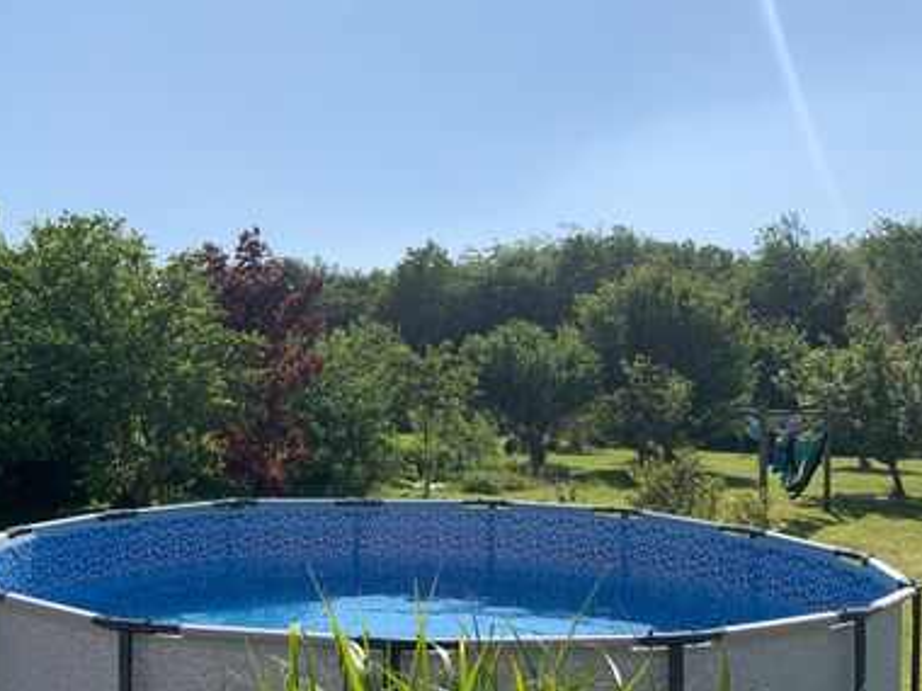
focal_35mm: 41
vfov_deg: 35.1
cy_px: 386
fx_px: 1092
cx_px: 352
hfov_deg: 45.4
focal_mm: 4.25
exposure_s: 1/4464
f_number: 1.8
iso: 25
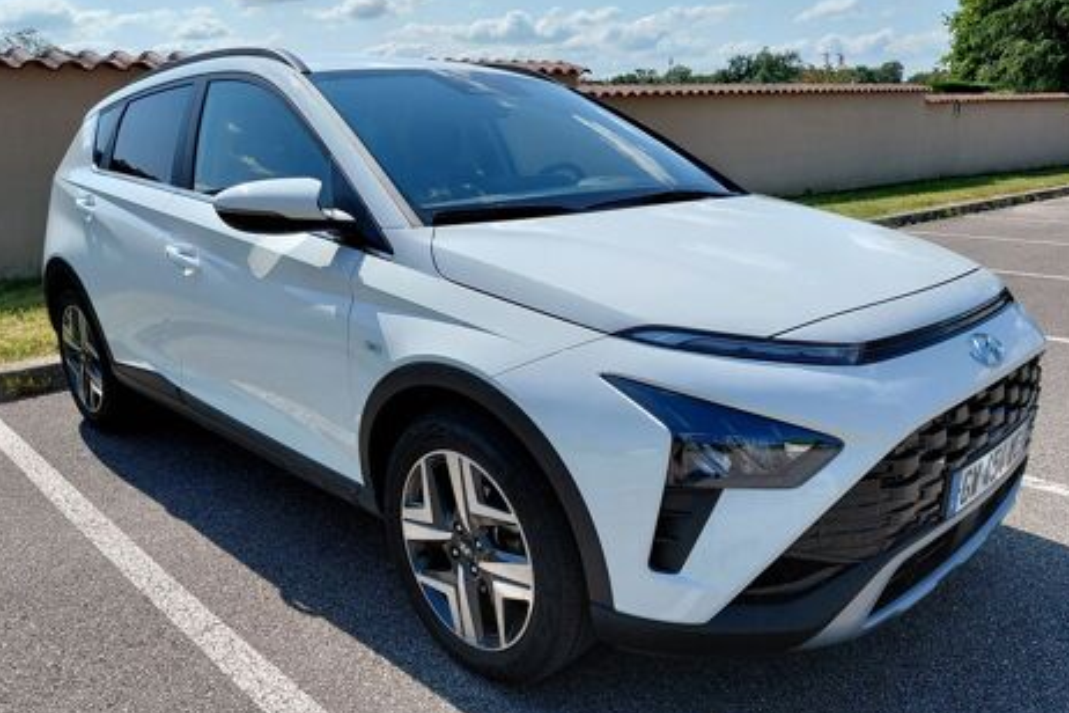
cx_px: 544
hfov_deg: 67.4
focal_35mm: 27
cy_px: 387
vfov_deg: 47.9
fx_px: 802
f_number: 1.8
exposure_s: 1/2748
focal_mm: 4.69
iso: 50
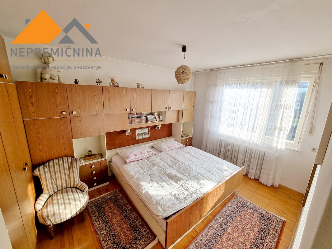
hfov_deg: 106.2
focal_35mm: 13
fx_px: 125
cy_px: 124
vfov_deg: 89.9
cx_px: 166
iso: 50
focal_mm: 2.2
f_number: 2.2
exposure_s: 1/263
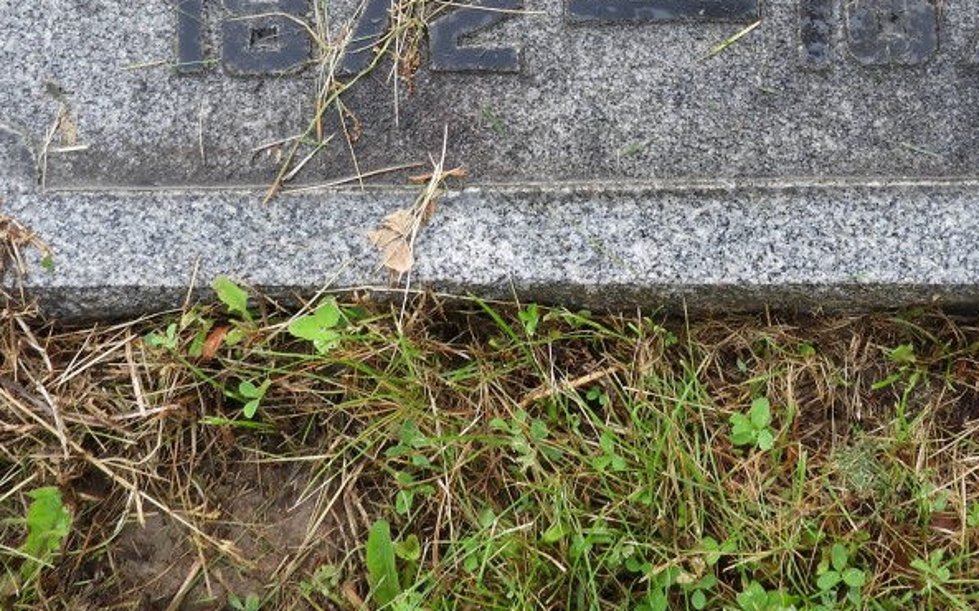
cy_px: -81
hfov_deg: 24.3
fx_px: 2267
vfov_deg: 14.9
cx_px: 579
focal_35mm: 85
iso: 100
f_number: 3.6
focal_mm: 5.9
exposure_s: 1/160
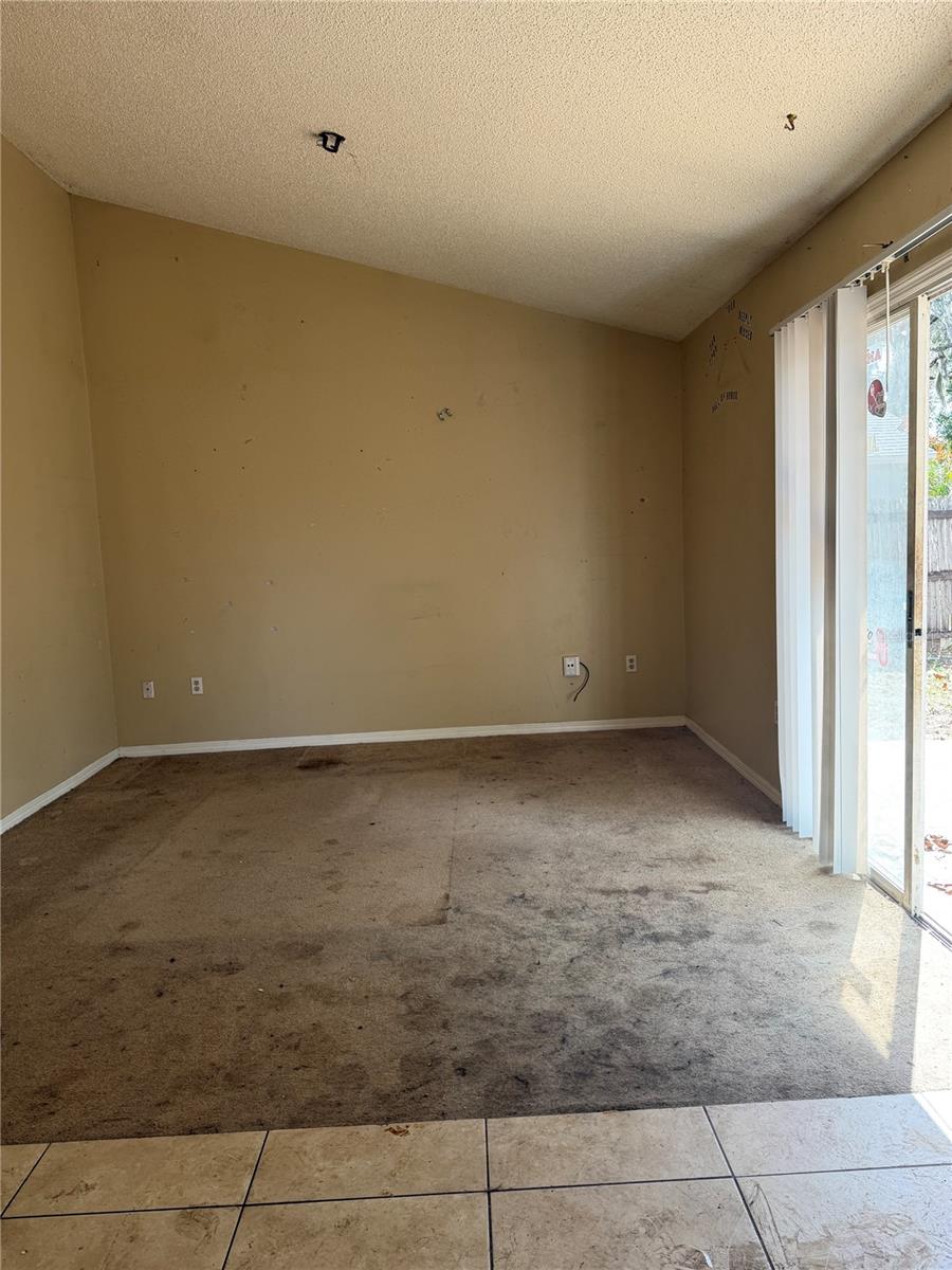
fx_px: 880
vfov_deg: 71.6
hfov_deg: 56.8
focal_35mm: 24
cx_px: 476
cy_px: 635
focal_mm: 6.76
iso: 64
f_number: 1.78
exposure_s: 1/183
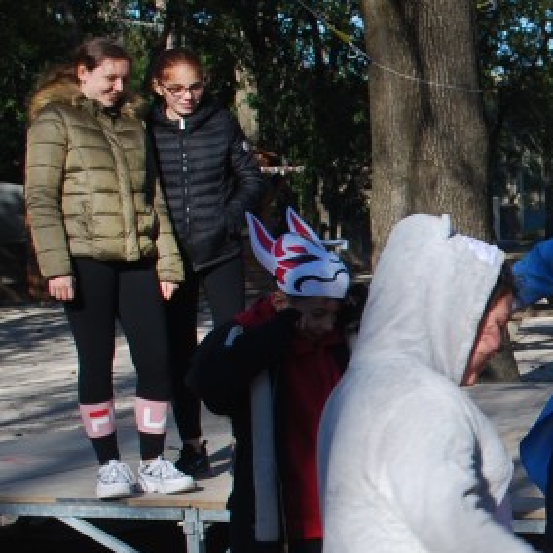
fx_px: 1952
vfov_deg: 16.1
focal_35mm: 108
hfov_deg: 14.7
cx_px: 896
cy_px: 400
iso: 100
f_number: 6.3
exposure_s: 1/160
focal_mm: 24
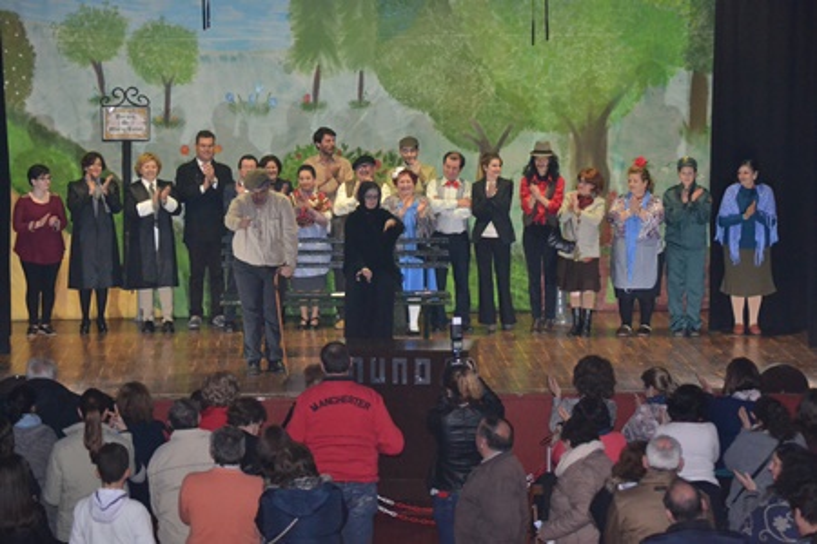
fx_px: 2723
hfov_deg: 17.1
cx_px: 408
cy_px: 272
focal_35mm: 120
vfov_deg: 11.4
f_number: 4.2
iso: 3200
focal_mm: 80
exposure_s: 1/60
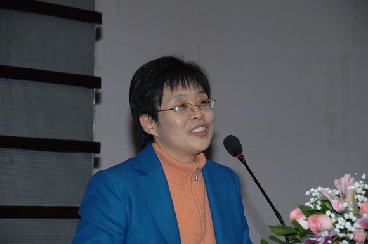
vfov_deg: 8.1
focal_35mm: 168
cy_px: 122
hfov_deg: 12.2
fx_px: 1715
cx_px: 184
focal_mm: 112
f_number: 6.7
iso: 800
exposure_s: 1/60
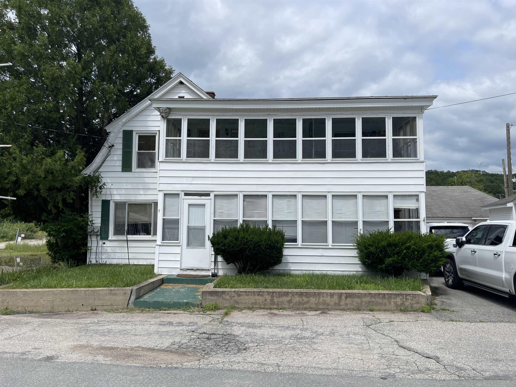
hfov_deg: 69.4
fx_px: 373
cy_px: 194
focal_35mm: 25
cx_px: 258
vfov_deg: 54.9
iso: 32
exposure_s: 1/4525
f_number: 1.6
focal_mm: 5.1
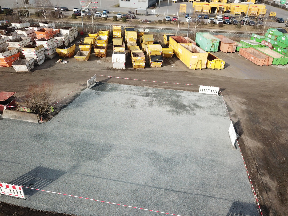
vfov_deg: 53.1
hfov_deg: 67.3
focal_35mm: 26
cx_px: 144
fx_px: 216
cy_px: 108
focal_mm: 4.73
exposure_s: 1/1600
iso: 200
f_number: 2.2
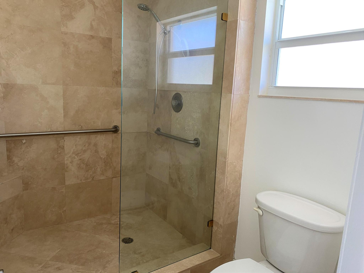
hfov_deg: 67.3
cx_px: 182
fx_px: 273
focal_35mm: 26
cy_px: 136
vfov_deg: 53.0
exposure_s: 1/73
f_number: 1.8
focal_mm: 4.25
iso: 125
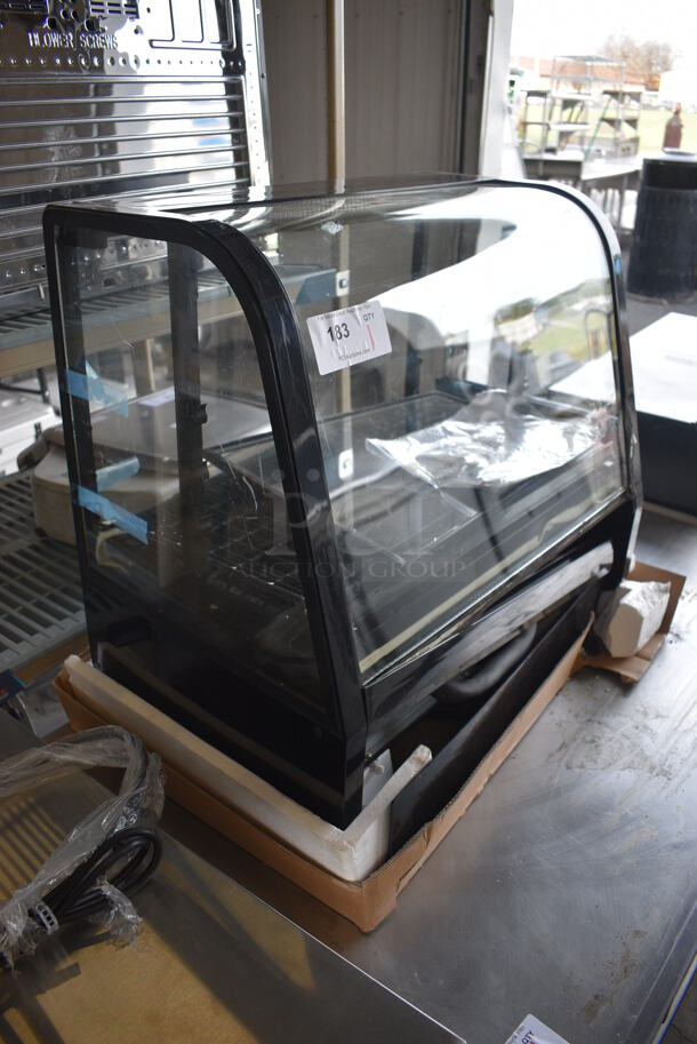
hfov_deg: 48.0
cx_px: 348
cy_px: 522
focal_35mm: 27
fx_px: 783
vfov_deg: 67.3
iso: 450
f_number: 3.5
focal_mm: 18
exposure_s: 1/250
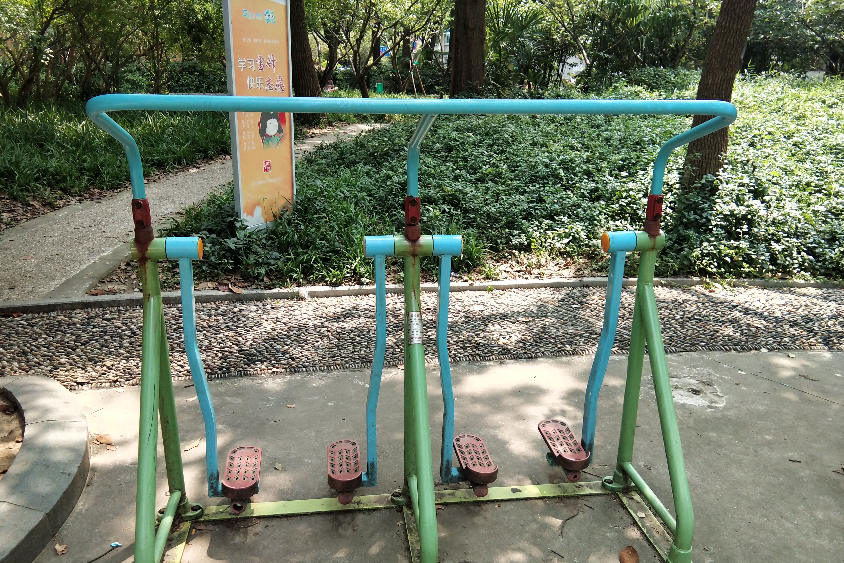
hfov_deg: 57.2
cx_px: 428
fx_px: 774
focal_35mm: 33
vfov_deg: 39.9
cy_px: 318
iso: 50
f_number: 2.2
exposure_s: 1/157
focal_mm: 3.69
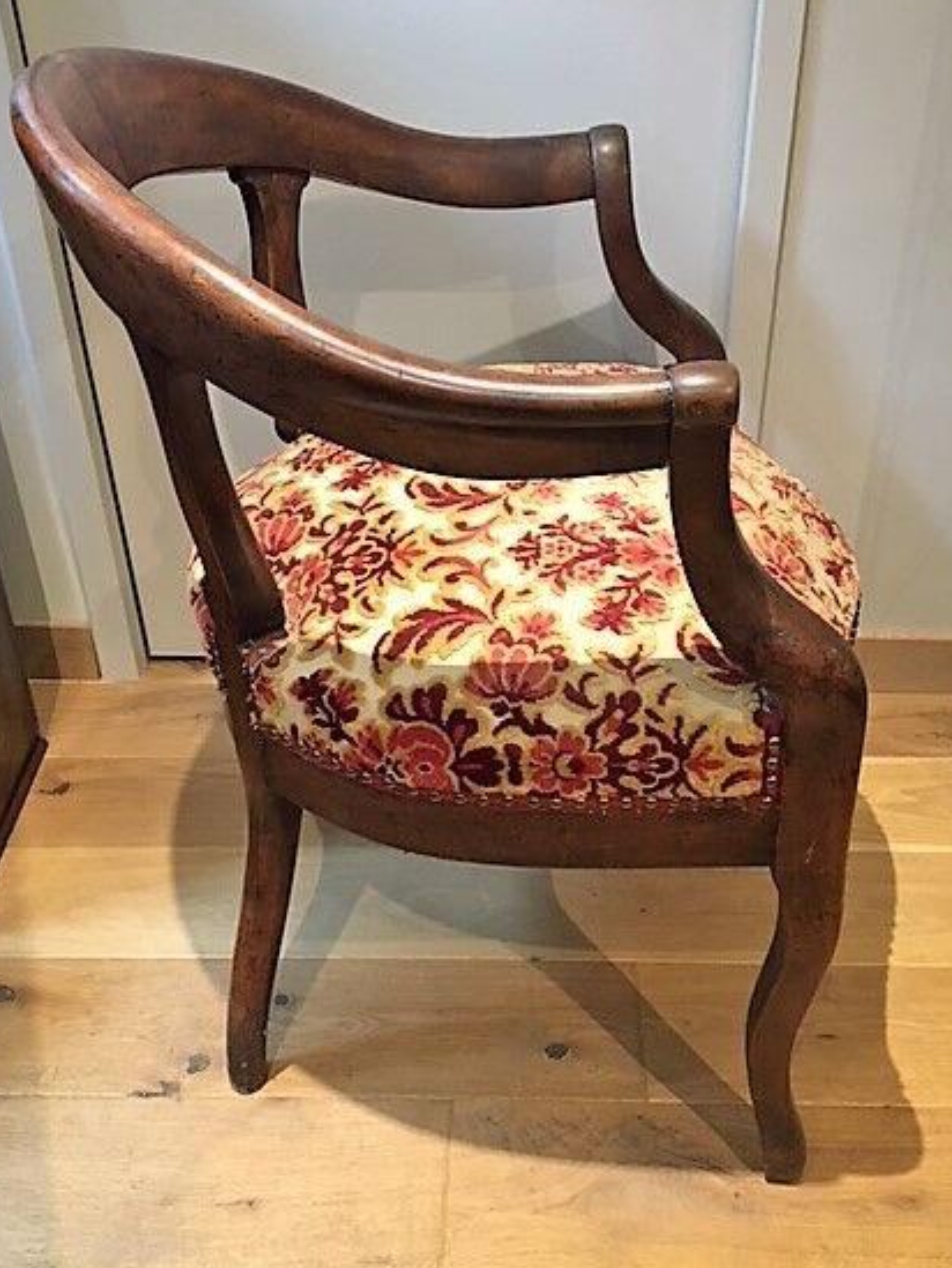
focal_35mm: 31
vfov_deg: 58.3
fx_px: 1136
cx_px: 481
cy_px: 616
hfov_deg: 45.5
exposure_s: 1/33
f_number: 2.2
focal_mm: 4.15
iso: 200
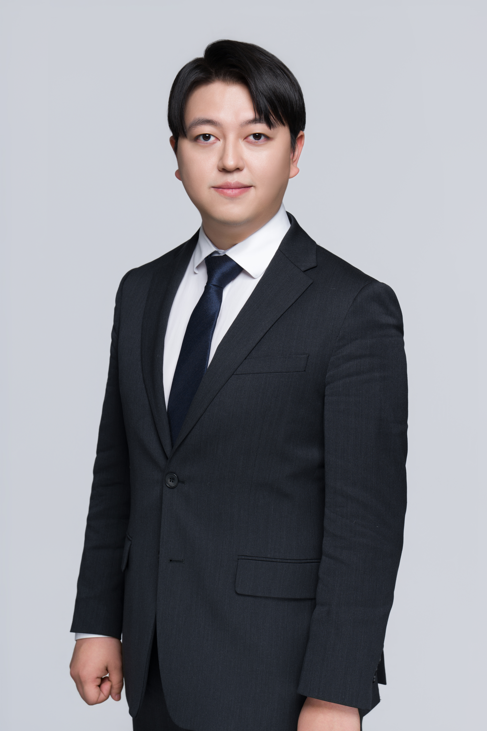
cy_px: 366
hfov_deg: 16.1
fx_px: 1725
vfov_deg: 23.9
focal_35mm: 85
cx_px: 244
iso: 64
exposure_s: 1/160
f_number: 9
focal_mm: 85
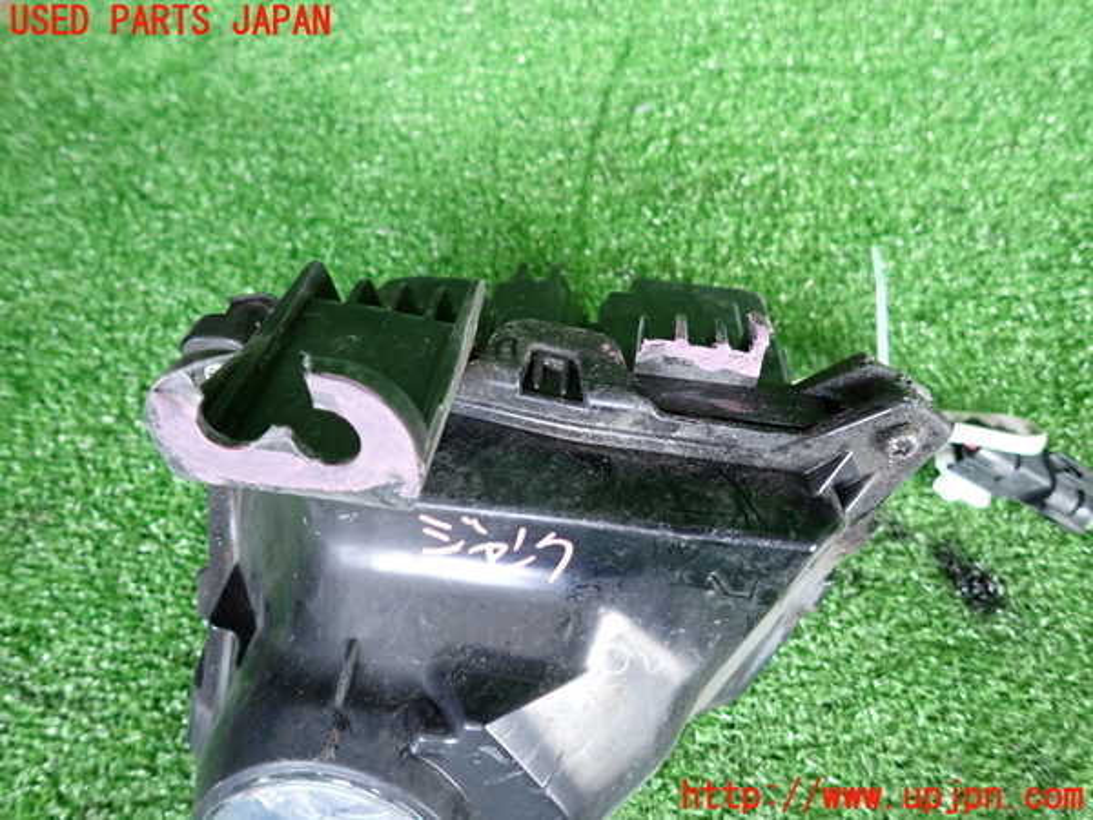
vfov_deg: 54.9
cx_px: 546
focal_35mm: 25
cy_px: 410
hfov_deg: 69.4
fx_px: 789
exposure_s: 1/80
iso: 800
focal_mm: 4.5
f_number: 2
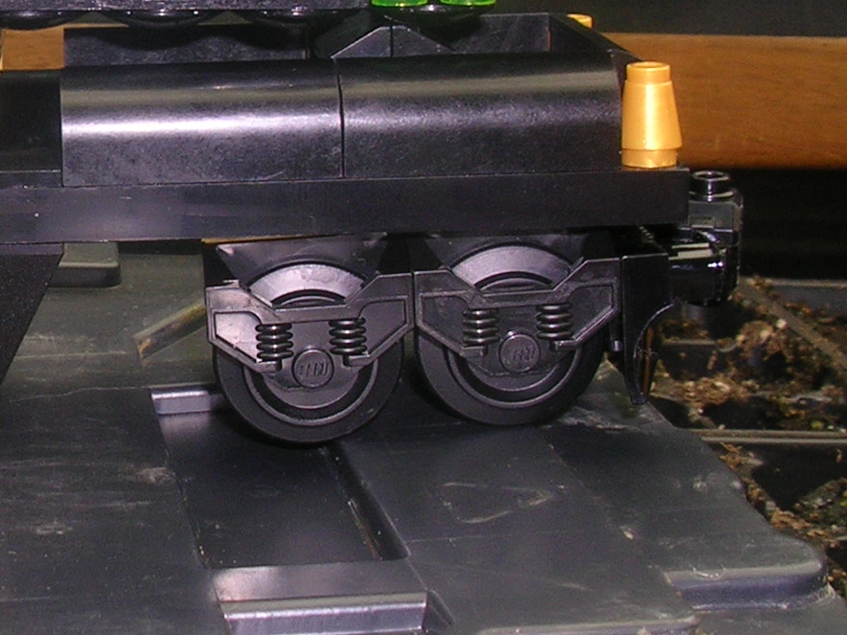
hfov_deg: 21.0
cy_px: 122
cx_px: -114
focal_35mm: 88
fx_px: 2153
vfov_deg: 16.6
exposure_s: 1/60.1
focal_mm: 5.8
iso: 50
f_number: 5.6
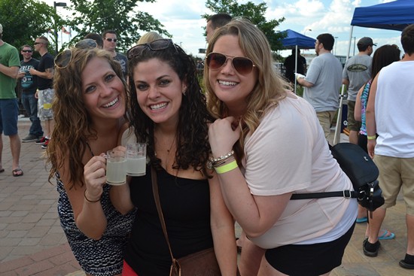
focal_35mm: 36
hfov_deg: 53.1
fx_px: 414
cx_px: 207
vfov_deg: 36.9
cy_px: 138
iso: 180
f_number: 5.6
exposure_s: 1/125
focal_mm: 24
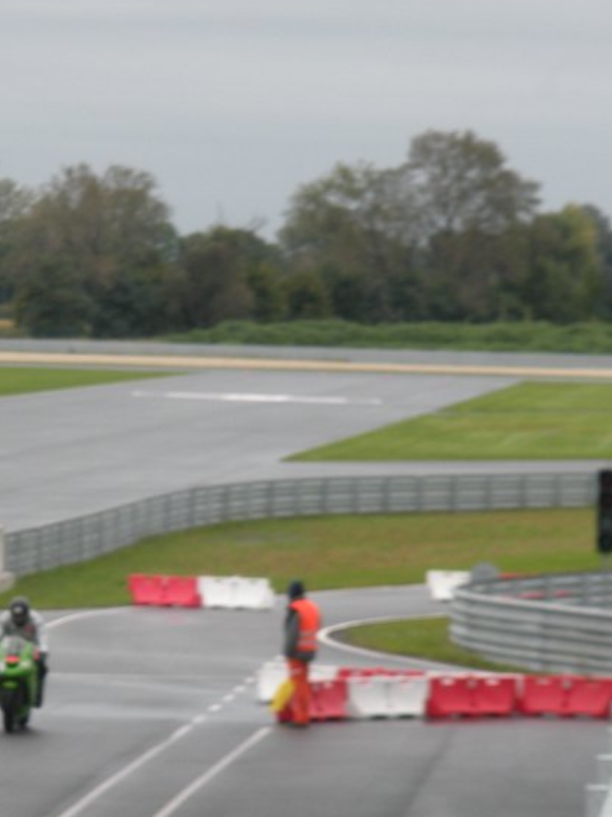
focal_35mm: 312
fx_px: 7360
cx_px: 54
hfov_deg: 4.8
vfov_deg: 6.4
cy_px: 413
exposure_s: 1/103
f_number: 5.6
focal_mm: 31.5
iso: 85
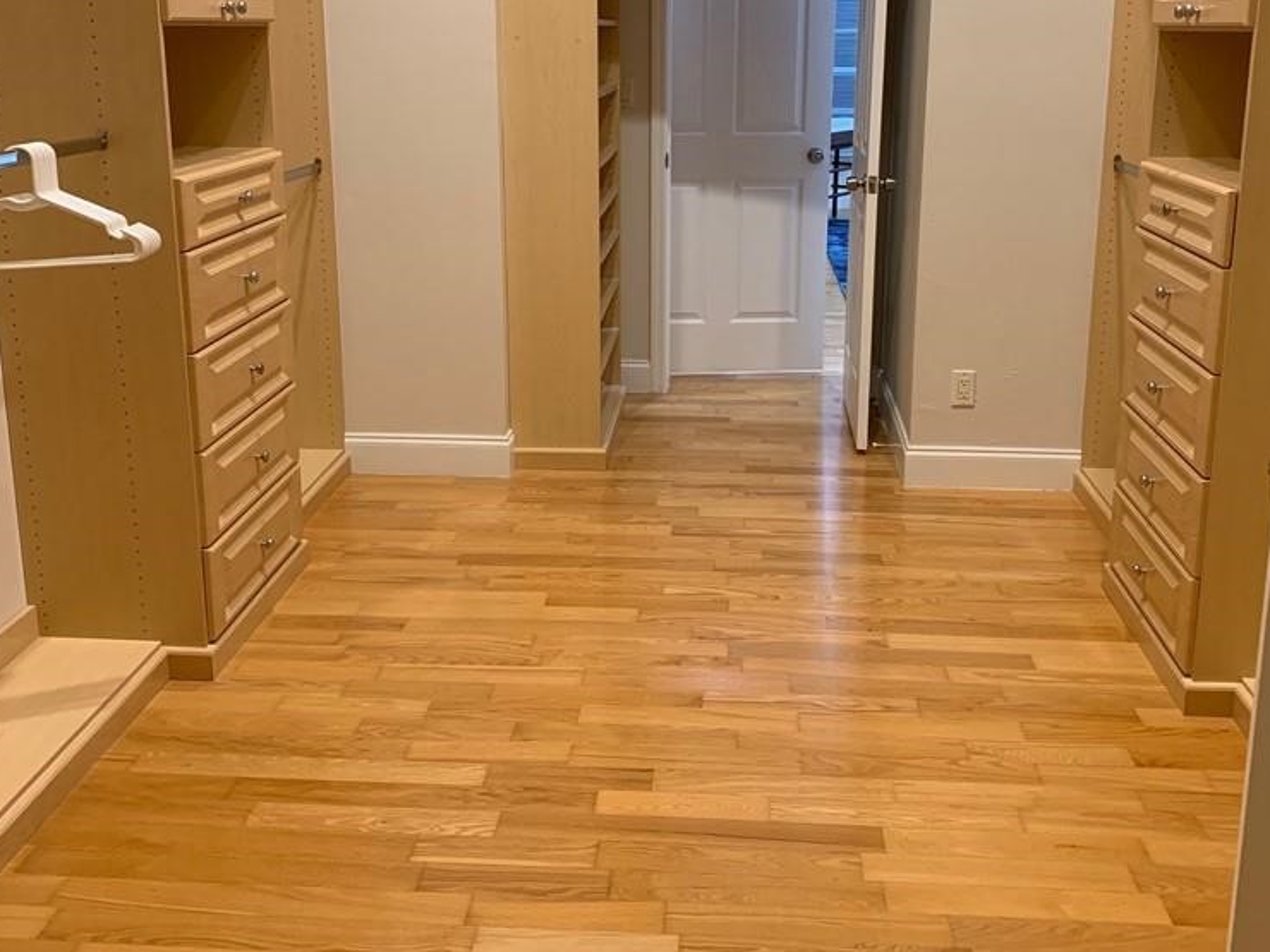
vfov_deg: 39.4
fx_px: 1321
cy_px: 352
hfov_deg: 51.3
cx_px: 674
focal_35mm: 36
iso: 320
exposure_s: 1/60
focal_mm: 4.25
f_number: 1.8
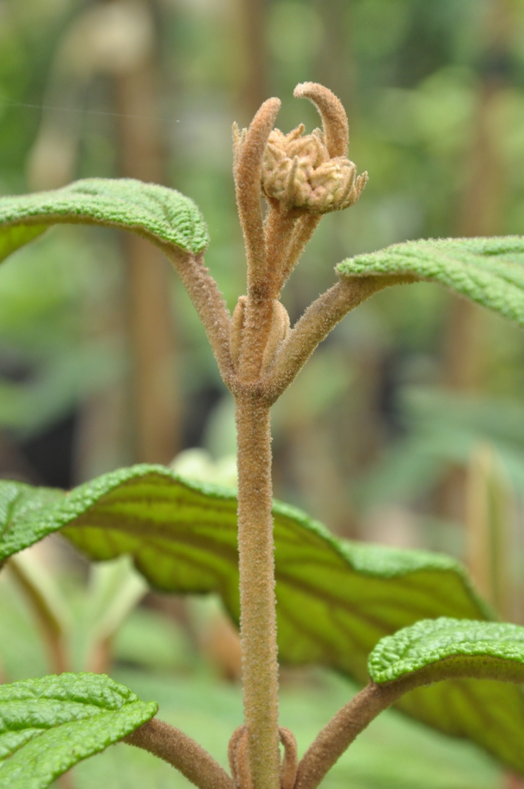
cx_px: 262
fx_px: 3448
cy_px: 394
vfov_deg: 13.1
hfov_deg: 8.7
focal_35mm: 158
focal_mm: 105
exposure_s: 1/100
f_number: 11
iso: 800
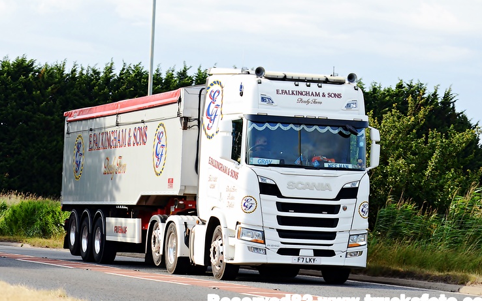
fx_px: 1694
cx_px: 240
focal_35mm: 129
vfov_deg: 10.2
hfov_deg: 16.2
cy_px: 155
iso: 400
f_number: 7.1
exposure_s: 1/500
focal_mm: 78
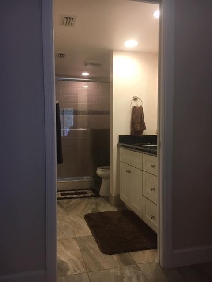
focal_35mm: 29
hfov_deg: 48.2
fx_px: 237
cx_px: 106
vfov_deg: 61.7
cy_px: 141
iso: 125
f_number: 2.2
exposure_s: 1/30
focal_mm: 4.15
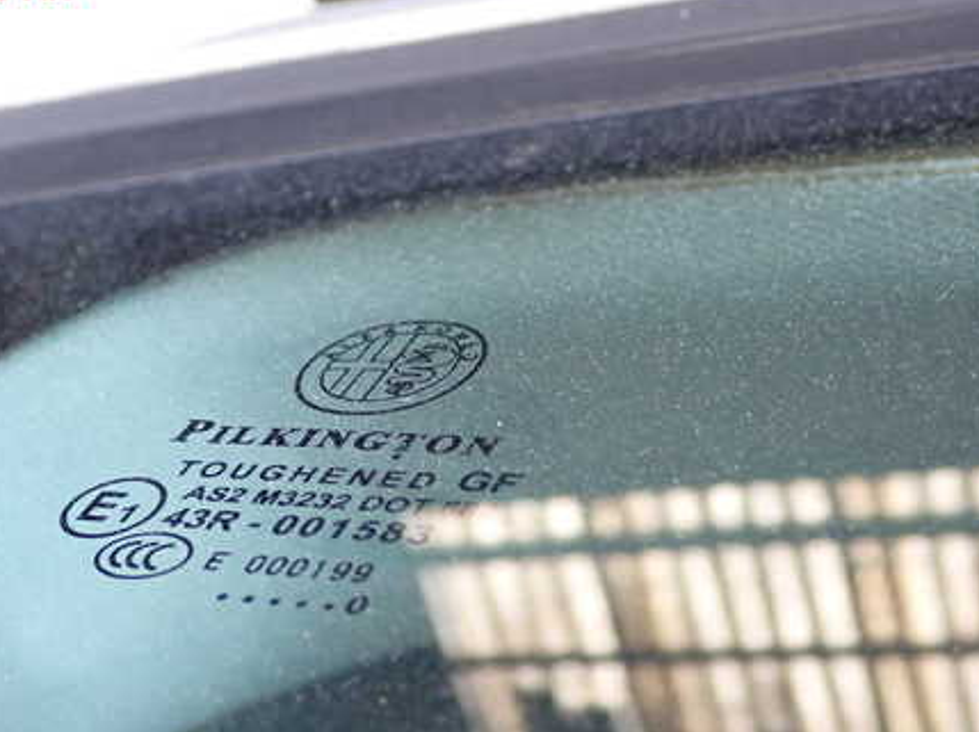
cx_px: 342
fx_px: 1978
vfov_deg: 20.9
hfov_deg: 27.7
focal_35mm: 70
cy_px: 467
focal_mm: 9.01
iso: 500
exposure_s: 1/50
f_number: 3.2
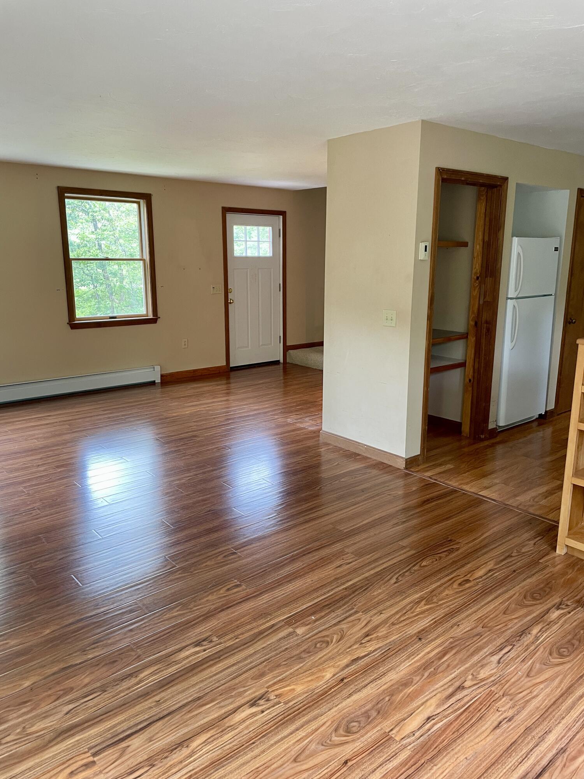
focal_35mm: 26
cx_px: 292
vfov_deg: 67.3
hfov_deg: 53.1
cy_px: 390
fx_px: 585
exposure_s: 1/60
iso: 125
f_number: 1.6
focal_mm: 4.2
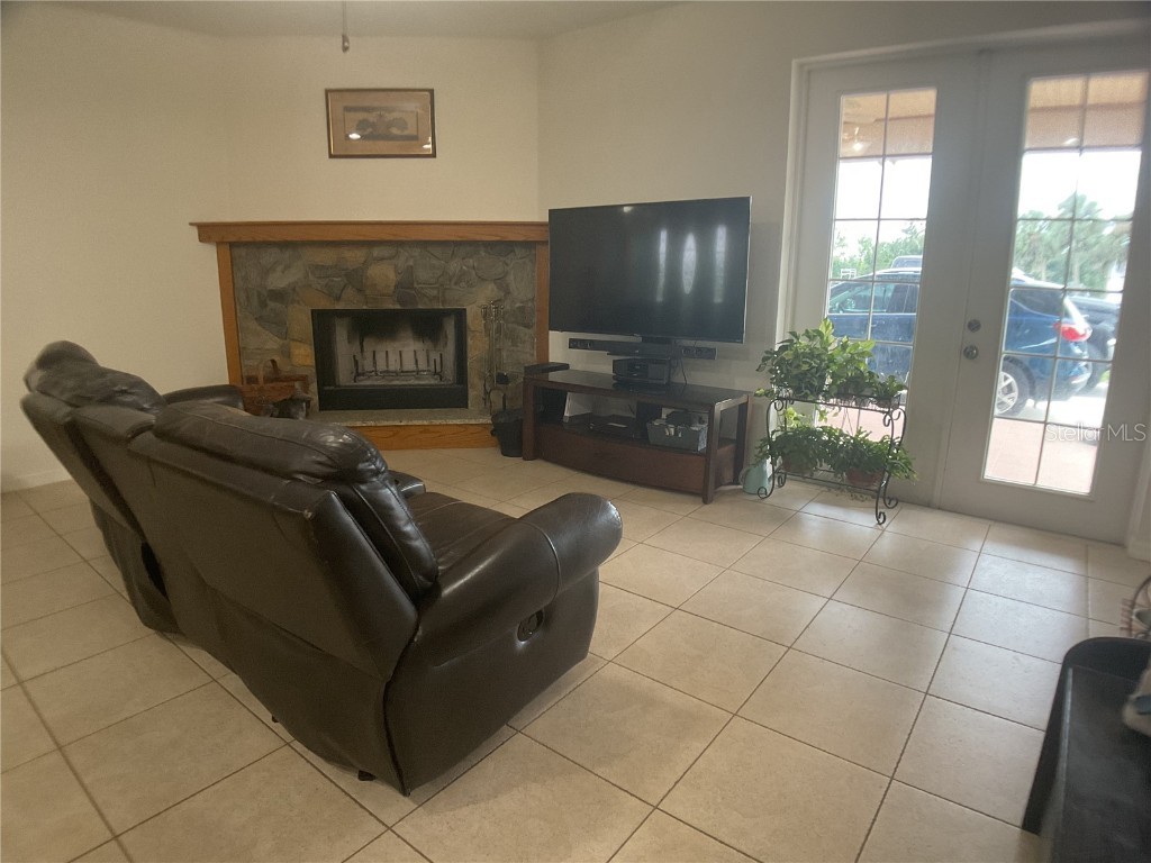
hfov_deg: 61.7
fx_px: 964
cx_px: 576
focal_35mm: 29
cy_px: 432
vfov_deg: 48.2
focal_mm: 3
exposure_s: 1/60
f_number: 1.8
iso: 200
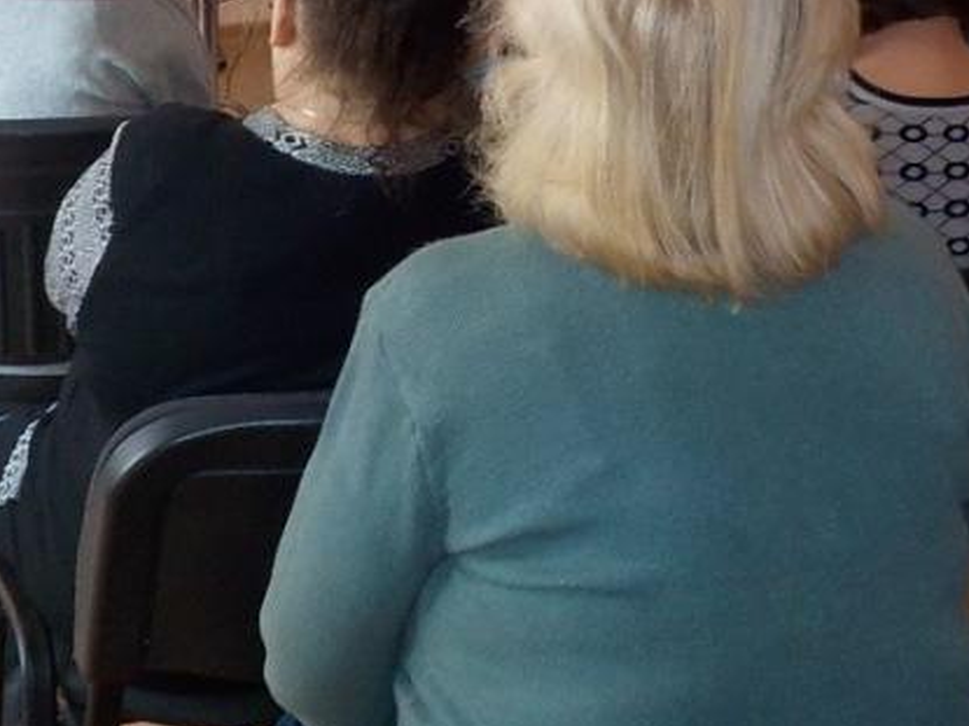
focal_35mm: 74
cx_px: 392
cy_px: -156
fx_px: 2071
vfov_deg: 18.8
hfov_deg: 26.3
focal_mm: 4.1
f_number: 3.3
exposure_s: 1/30
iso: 220
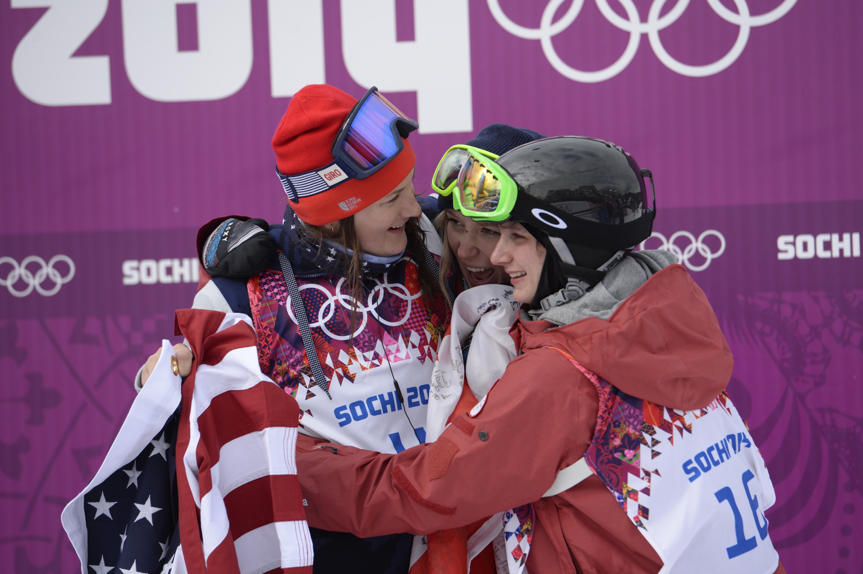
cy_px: 287
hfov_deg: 10.3
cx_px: 432
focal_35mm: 200
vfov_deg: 6.9
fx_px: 4792
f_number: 4.5
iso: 200
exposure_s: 1/1250
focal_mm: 200
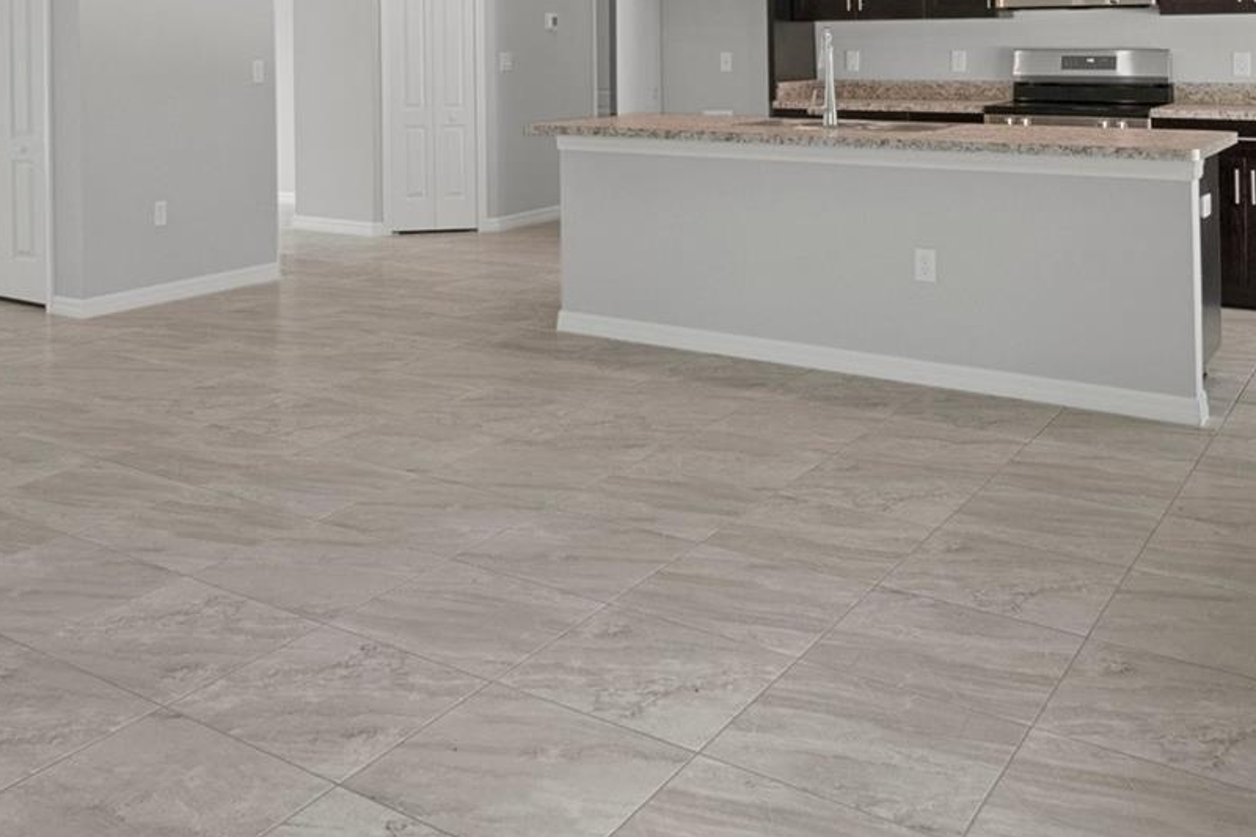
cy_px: 19
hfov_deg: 52.5
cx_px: 457
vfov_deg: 33.9
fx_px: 1256
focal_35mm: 36
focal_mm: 12
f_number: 8
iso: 640
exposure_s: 1/10
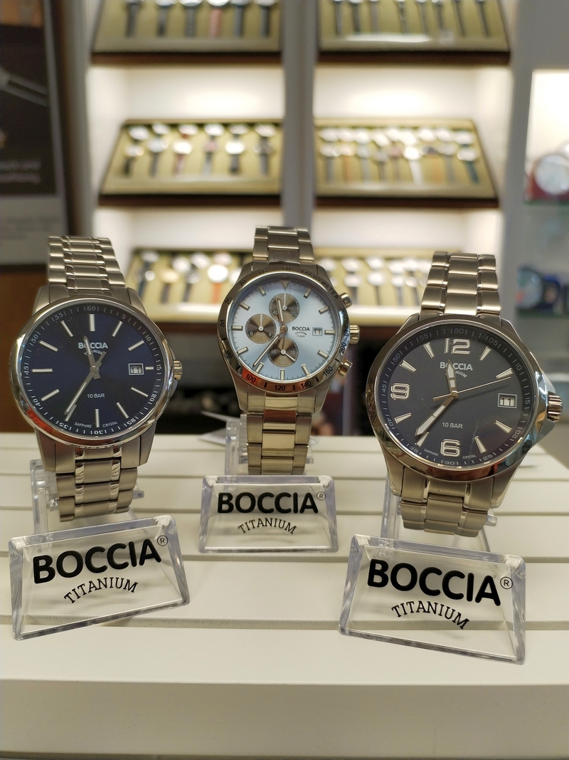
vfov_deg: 61.7
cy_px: 380
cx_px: 284
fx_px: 636
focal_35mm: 29
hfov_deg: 48.2
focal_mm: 4.75
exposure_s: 1/100
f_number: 1.8
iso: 150
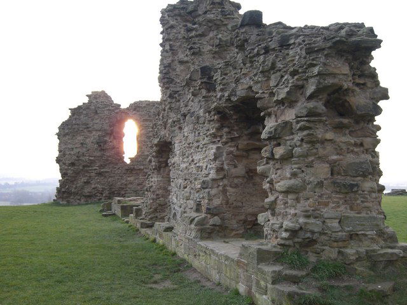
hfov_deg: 49.0
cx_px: 204
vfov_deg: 37.7
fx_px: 447
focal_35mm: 38
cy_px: 152
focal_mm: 7.9
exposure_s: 1/160
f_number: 2.8
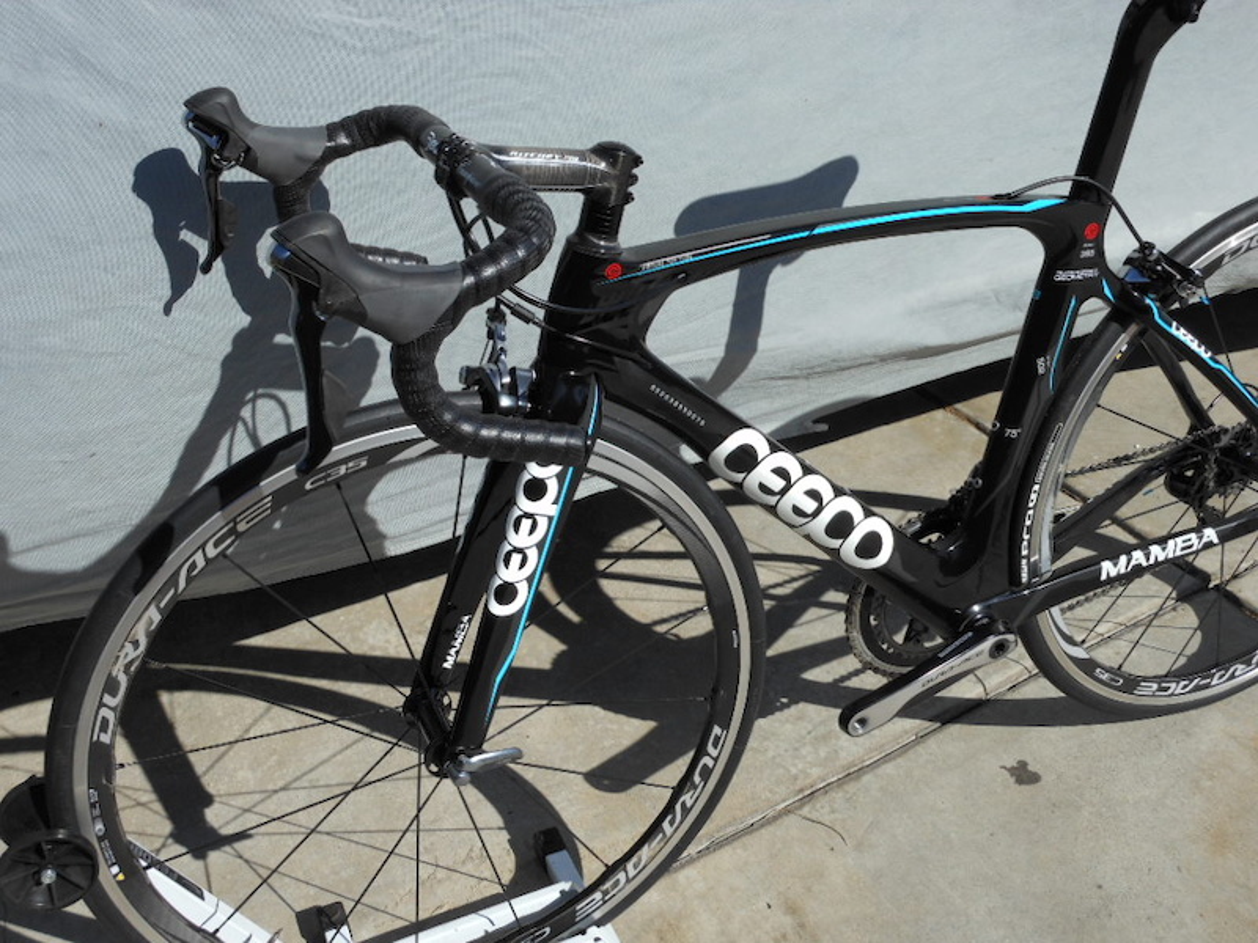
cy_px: 472
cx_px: 629
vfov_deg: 36.8
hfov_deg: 47.9
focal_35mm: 39
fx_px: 1417
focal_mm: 6.9
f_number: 4.3
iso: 80
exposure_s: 1/640
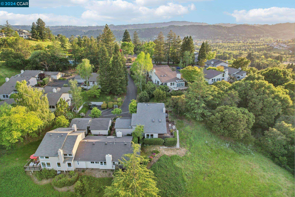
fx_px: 180
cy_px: 98
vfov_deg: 57.2
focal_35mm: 22
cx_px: 148
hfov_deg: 78.6
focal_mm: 8.4
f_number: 2.8
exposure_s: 1/500
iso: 100
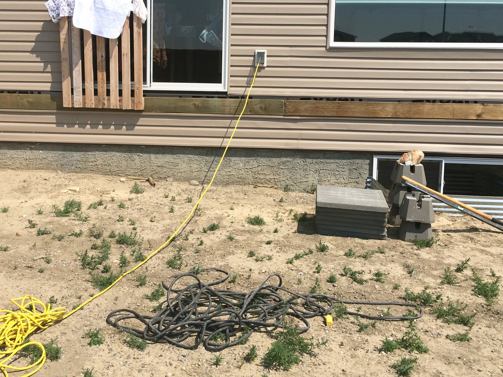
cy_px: 128
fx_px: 596
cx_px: 237
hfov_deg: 45.8
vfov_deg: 34.8
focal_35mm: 41
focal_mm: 4.15
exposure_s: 1/2564
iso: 32
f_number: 2.2
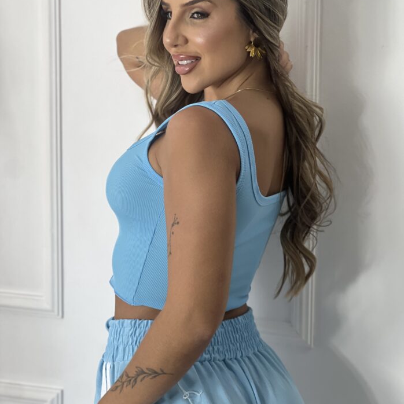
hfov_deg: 19.1
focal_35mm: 91
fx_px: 1202
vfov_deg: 19.1
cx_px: 202
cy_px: 178
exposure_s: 1/120
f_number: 2.8
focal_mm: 9
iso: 100
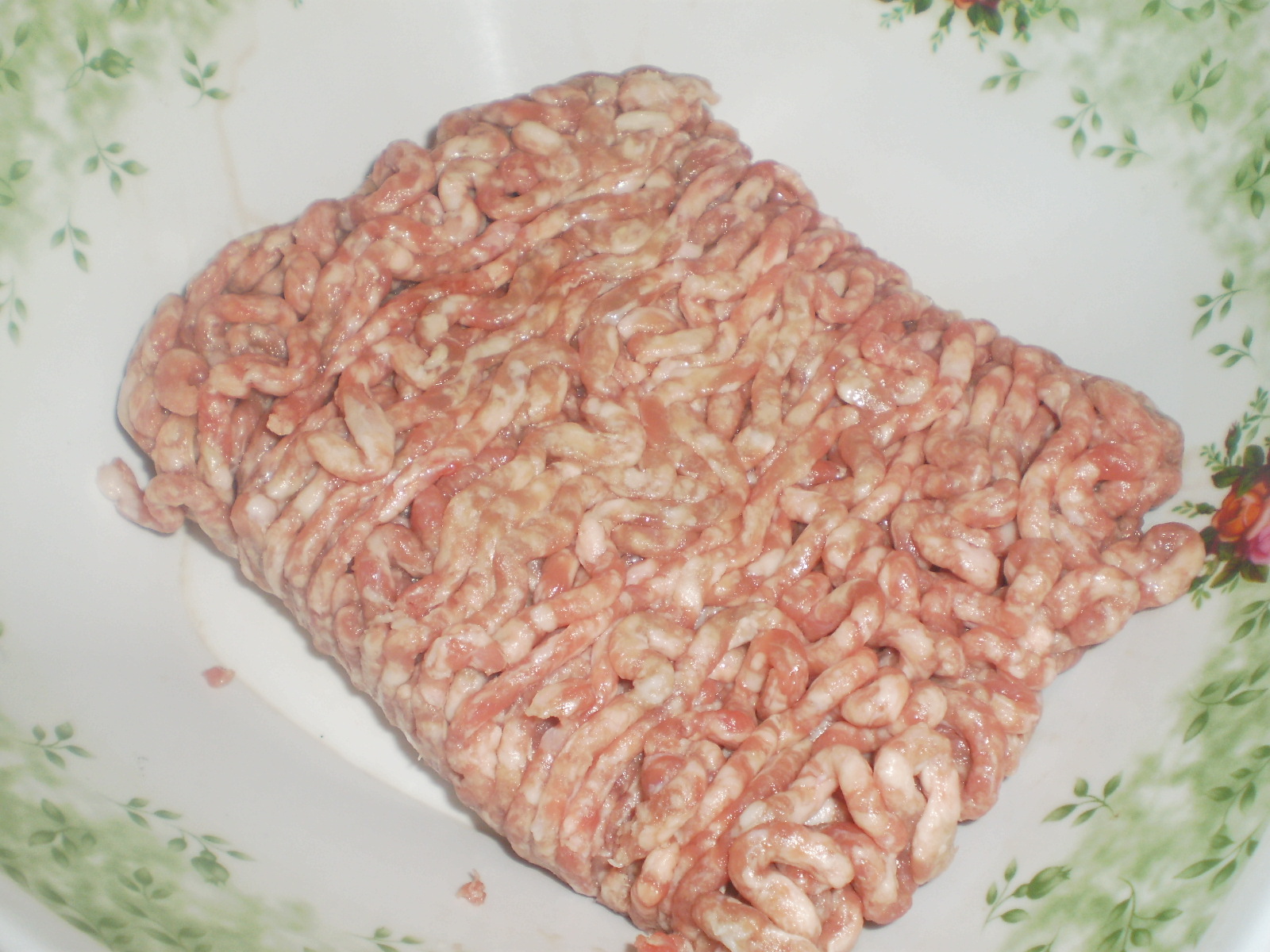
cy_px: 476
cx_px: 635
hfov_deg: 51.4
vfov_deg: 39.7
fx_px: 1321
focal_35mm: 36
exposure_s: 1/30
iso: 125
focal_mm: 6.3
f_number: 3.1
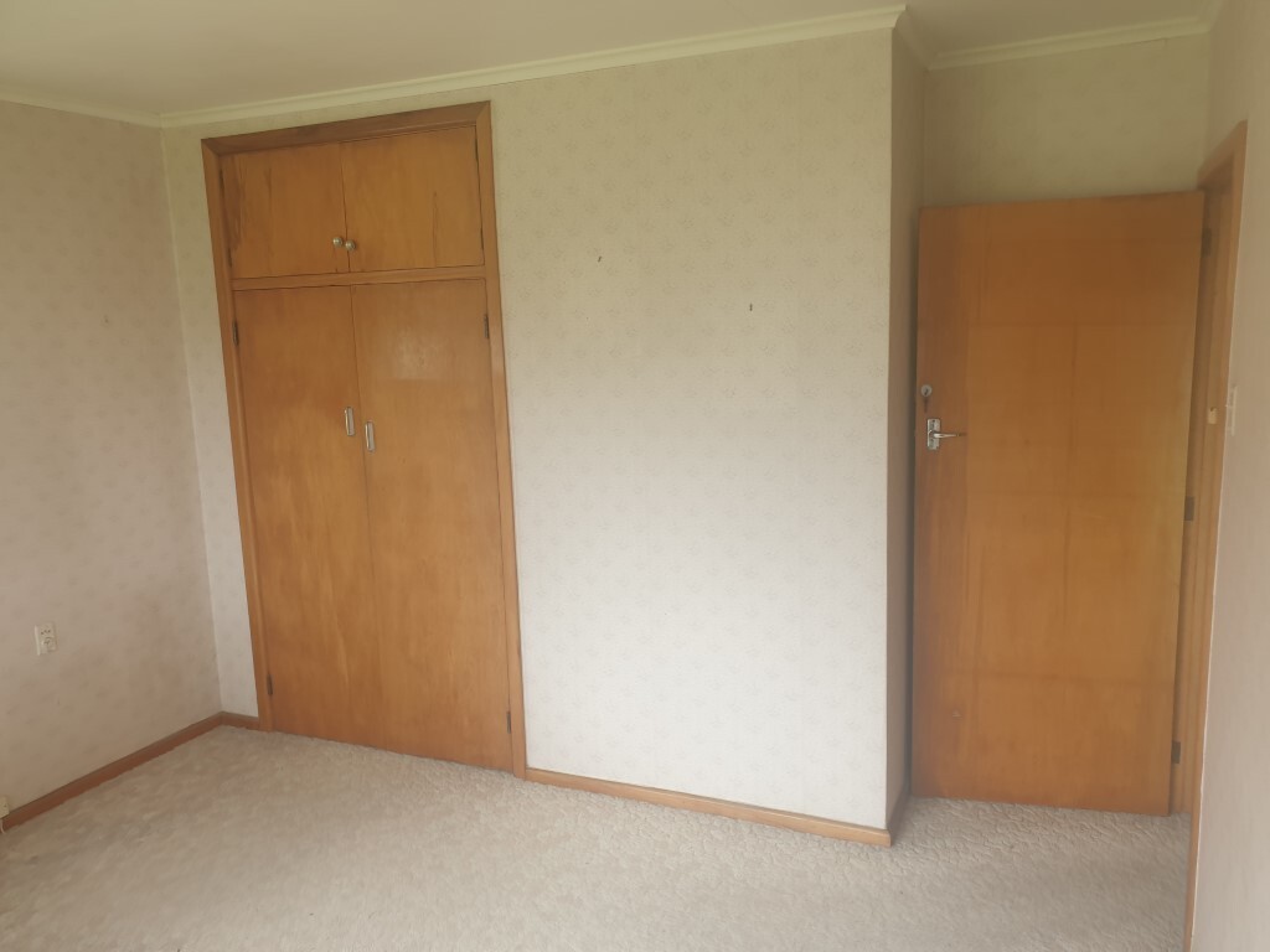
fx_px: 954
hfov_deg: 67.3
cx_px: 635
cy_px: 476
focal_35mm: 26
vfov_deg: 53.1
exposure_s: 1/60
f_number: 2.4
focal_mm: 4.3
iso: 50
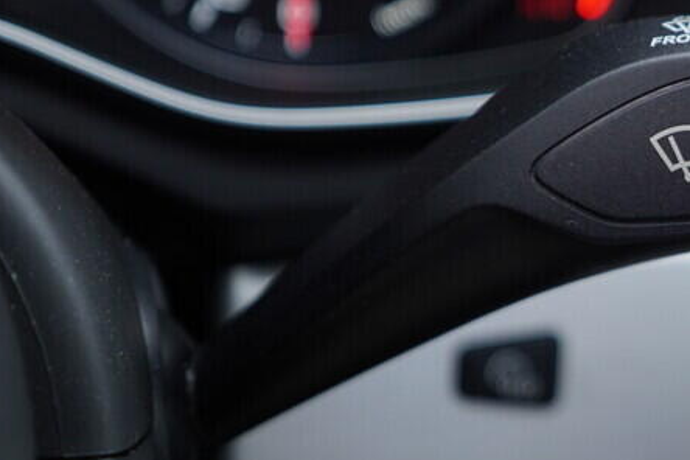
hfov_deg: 23.4
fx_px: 1591
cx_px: 707
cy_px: 144
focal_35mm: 83
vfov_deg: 16.4
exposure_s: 1/40
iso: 125
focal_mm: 24
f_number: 2.8
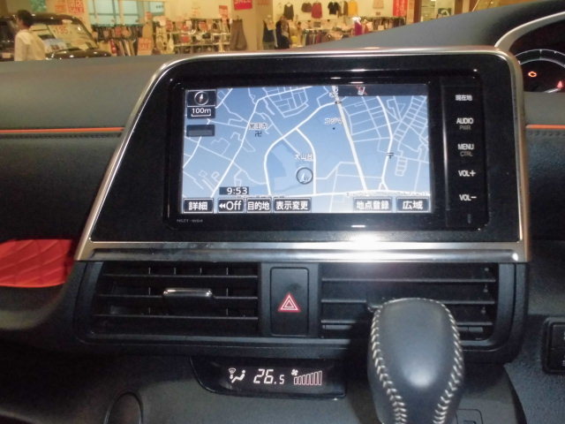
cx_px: 282
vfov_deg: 48.2
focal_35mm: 29
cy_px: 212
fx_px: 473
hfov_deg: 61.7
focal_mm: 5.3
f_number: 3.7
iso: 400
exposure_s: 1/60
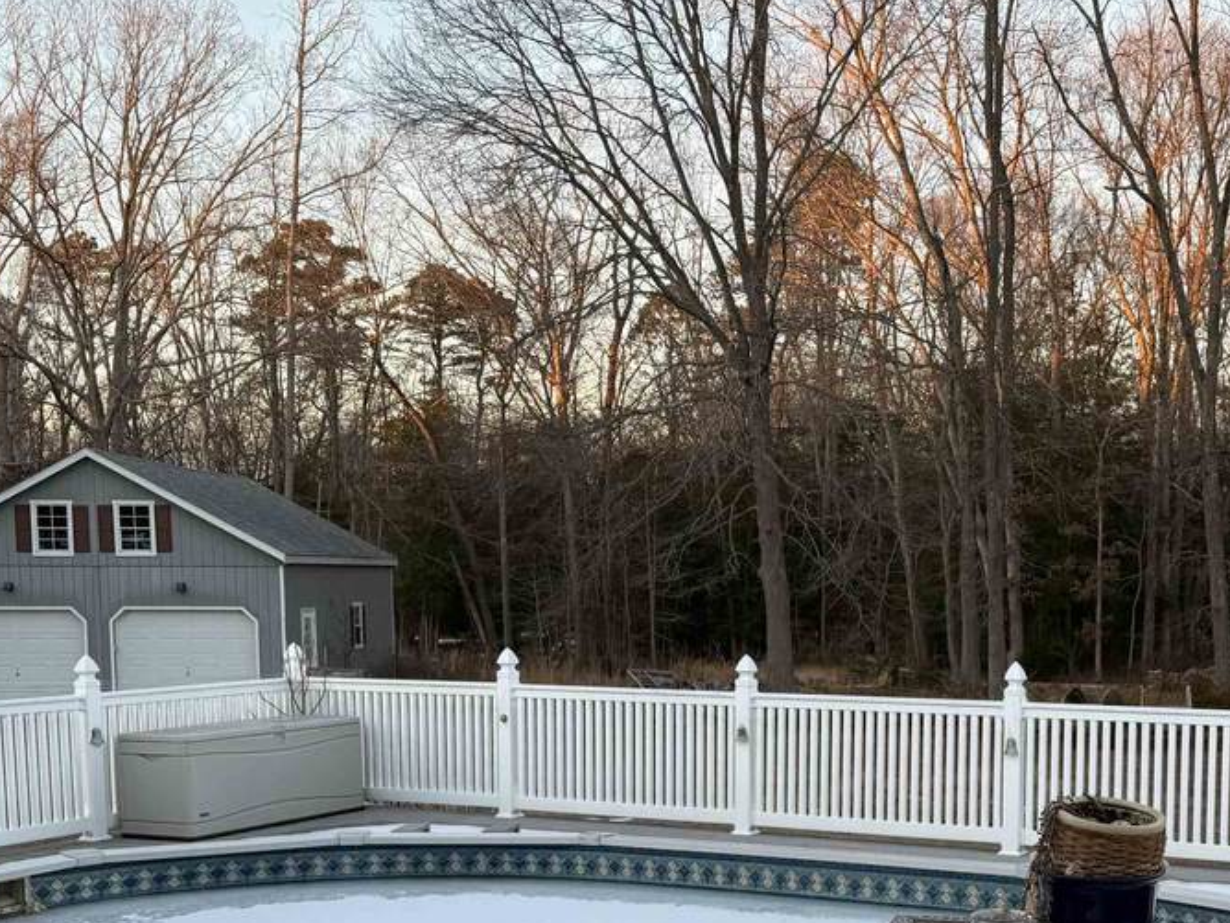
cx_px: 889
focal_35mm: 46
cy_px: 728
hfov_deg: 40.3
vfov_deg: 30.8
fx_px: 1635
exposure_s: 1/263
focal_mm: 6.76
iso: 64
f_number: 1.78
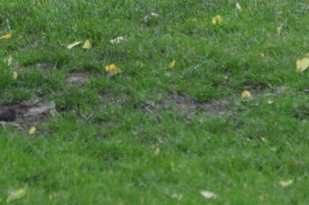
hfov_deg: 1.6
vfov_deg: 1.0
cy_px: -153
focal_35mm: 1328
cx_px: -79
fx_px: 11382
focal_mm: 240
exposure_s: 1/800
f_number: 5.6
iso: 800
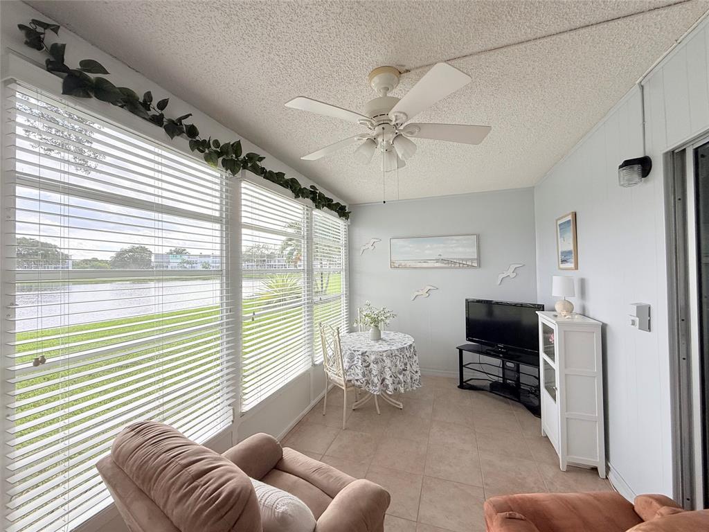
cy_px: 266
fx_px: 287
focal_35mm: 14
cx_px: 354
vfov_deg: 85.7
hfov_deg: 102.1
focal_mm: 2.22
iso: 64
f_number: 2.2
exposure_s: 1/336
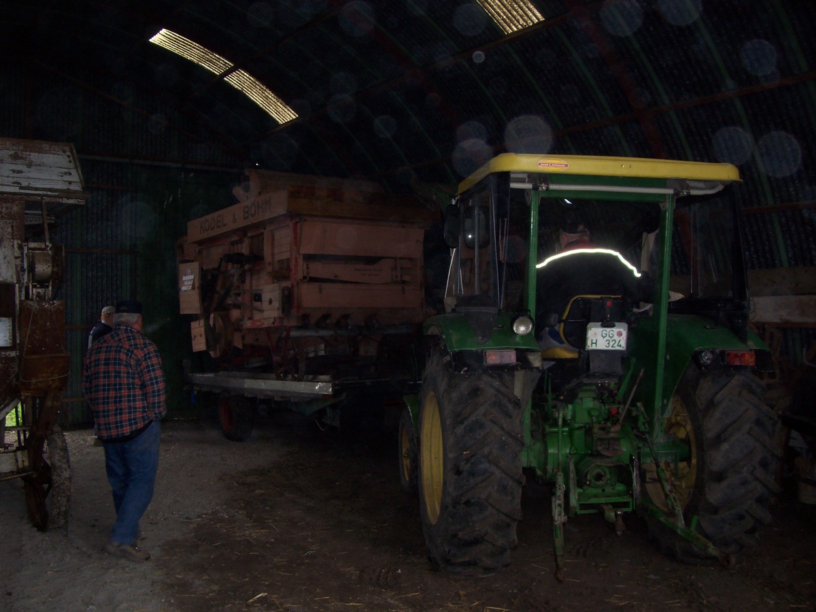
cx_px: 408
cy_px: 306
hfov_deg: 54.0
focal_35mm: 34
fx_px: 801
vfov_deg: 41.8
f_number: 2.7
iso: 80
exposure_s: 1/64
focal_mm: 5.6
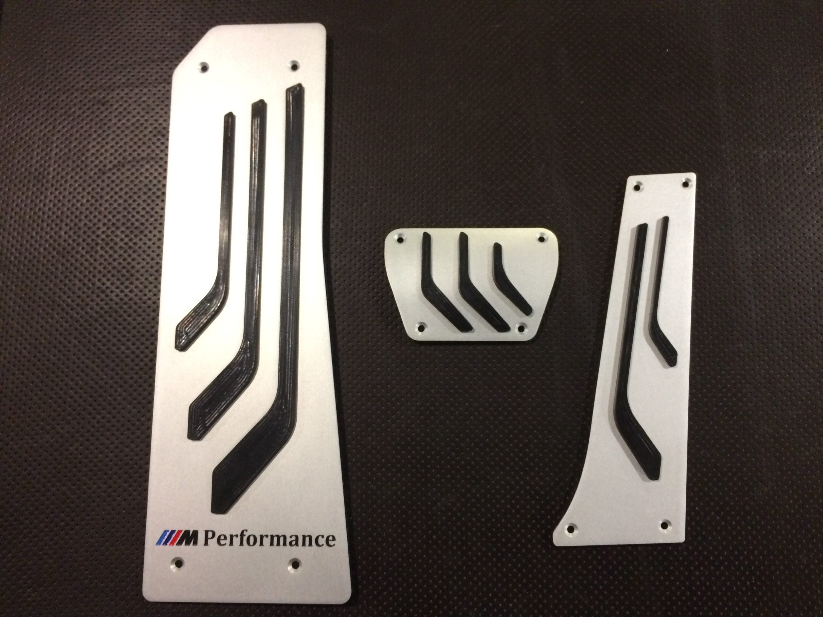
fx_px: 689
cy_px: 308
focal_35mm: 29
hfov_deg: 61.7
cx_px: 412
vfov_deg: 48.2
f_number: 2.2
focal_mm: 4.15
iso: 320
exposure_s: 1/25
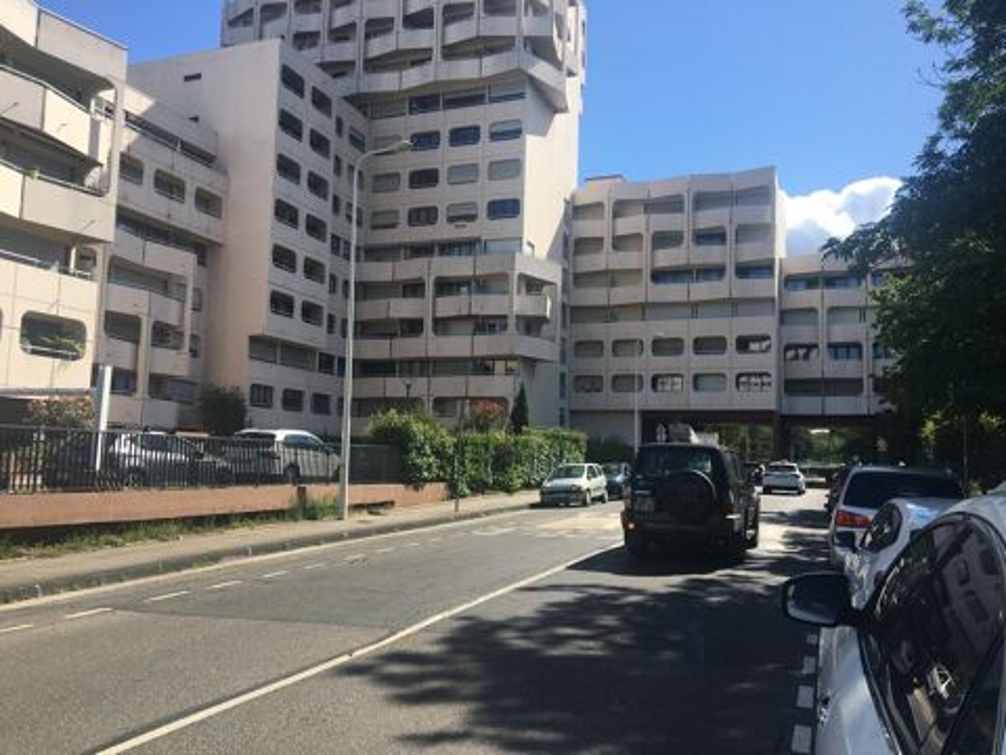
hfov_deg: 61.7
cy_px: 378
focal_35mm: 29
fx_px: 843
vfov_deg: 48.2
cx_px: 503
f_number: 2.2
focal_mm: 4.15
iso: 25
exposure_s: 1/1374
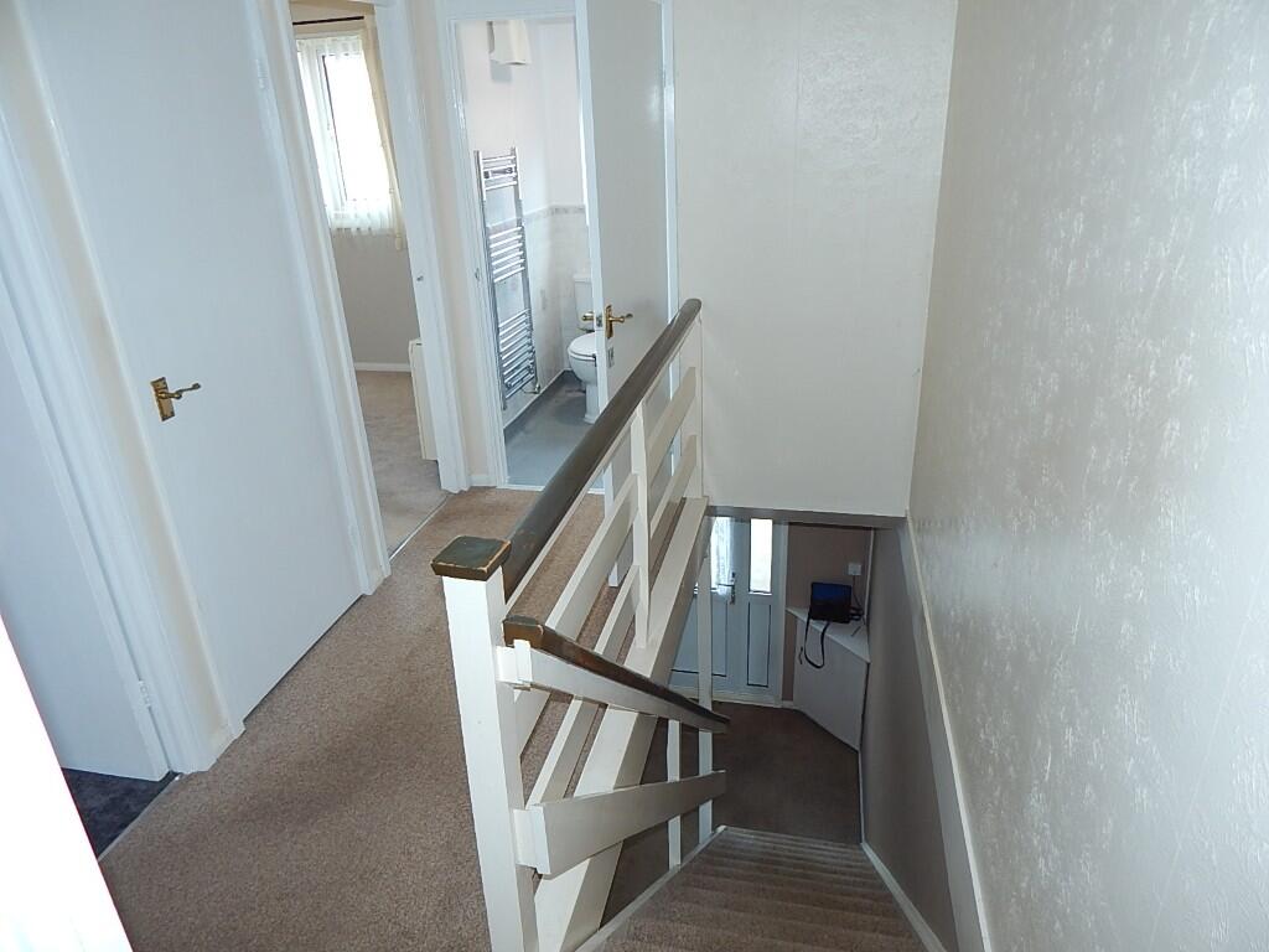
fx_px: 807
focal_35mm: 22
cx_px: 634
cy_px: 476
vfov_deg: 61.1
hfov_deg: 76.4
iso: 125
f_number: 3
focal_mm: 4
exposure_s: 1/30
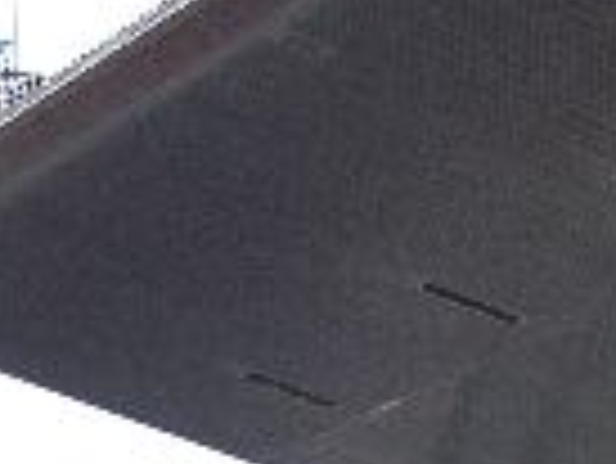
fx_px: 4898
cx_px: 1030
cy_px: 824
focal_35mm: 275
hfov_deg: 7.0
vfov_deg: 5.3
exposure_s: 1/500
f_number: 5.2
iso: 100
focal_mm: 9.8
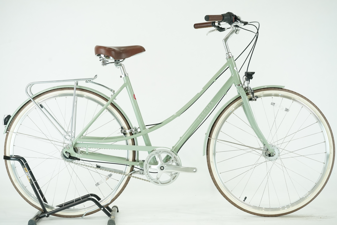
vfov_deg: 20.0
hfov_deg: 29.7
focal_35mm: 68
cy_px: 112
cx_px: 168
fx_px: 637
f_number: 7.1
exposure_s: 1/200
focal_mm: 68
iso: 2500
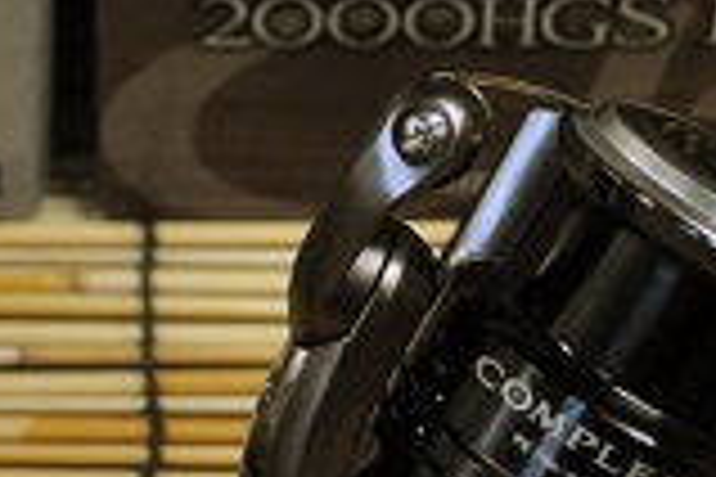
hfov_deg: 13.9
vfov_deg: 9.4
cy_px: 230
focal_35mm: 146
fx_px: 2904
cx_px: 59
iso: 720
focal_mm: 24
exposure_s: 1/60
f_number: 4
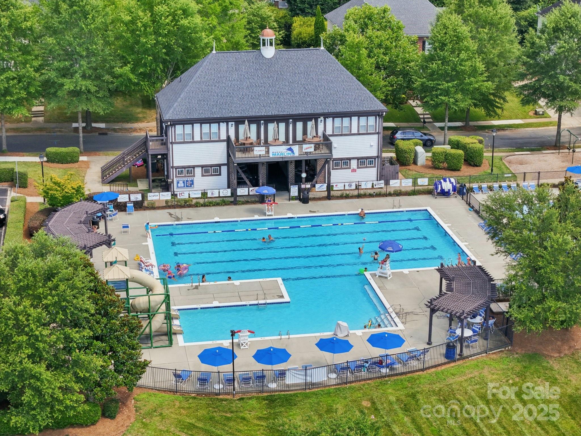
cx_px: 290
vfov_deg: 21.0
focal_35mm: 70
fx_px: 1175
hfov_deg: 27.8
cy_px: 218
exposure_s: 1/500
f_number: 2.8
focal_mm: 19.35
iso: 140
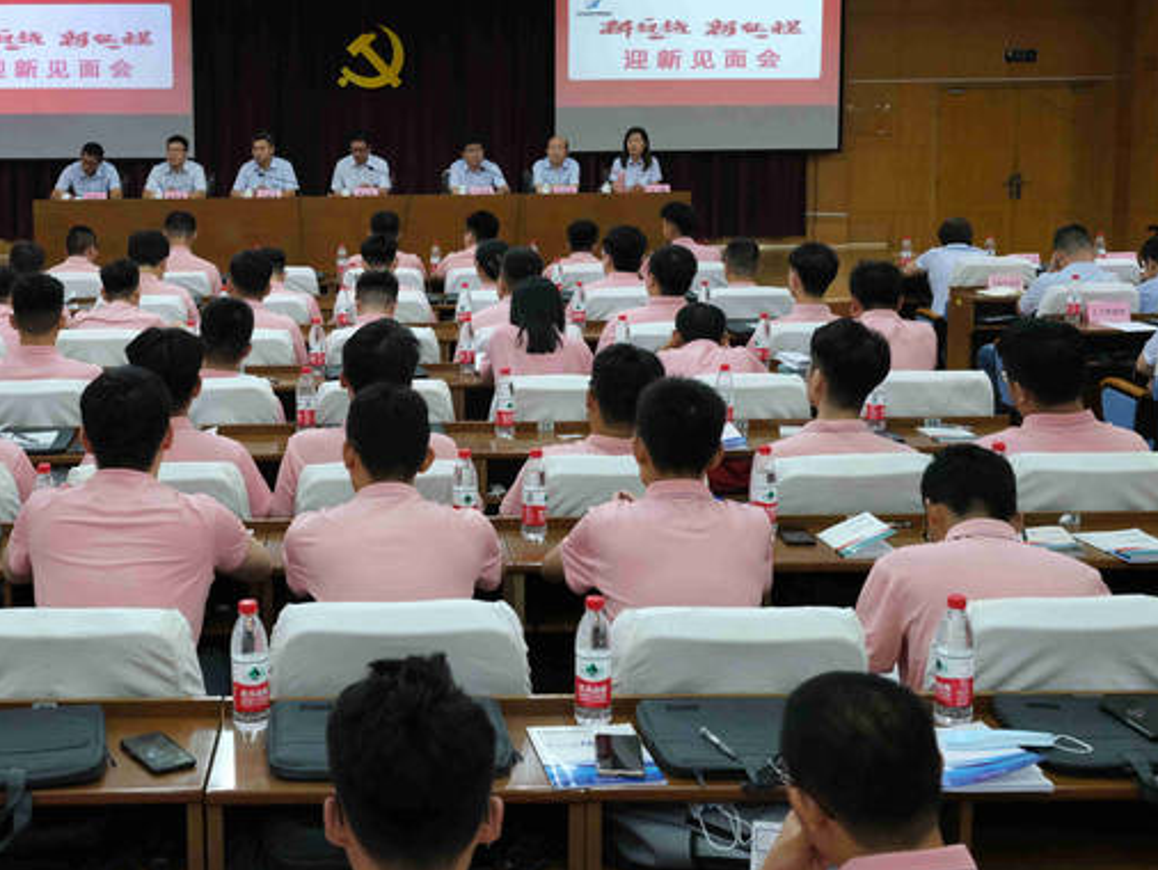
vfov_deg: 30.1
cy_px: 313
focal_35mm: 48
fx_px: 1606
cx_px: 348
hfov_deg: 39.0
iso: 6400
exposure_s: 1/60
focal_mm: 34.4
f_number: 8
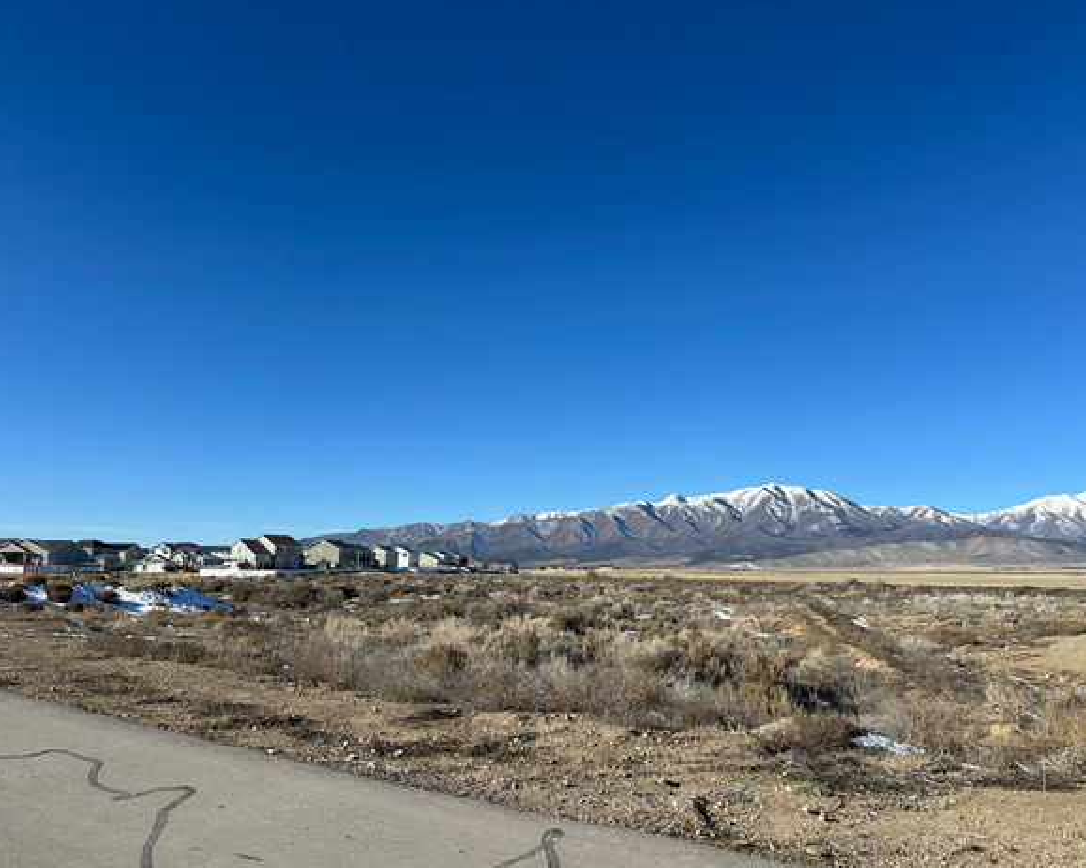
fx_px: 835
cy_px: 446
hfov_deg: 66.0
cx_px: 565
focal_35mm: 26
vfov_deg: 54.9
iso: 80
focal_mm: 6.86
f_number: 1.78
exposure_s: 1/5848
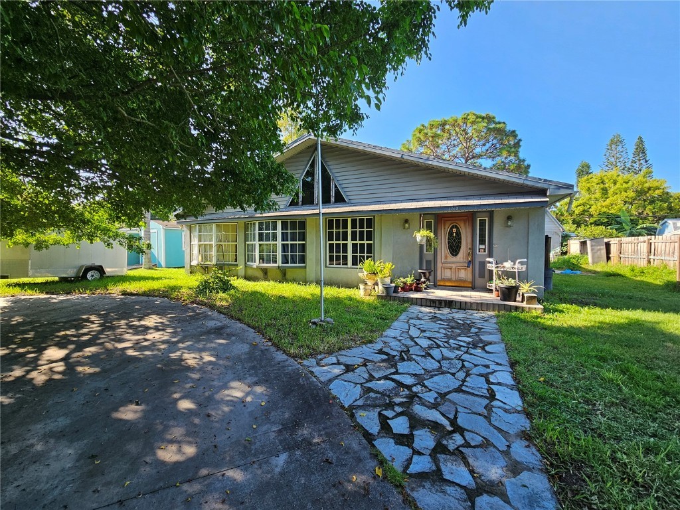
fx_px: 255
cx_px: 340
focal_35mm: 13
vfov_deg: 89.9
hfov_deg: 106.2
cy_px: 255
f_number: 2.2
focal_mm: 2.2
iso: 50
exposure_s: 1/371
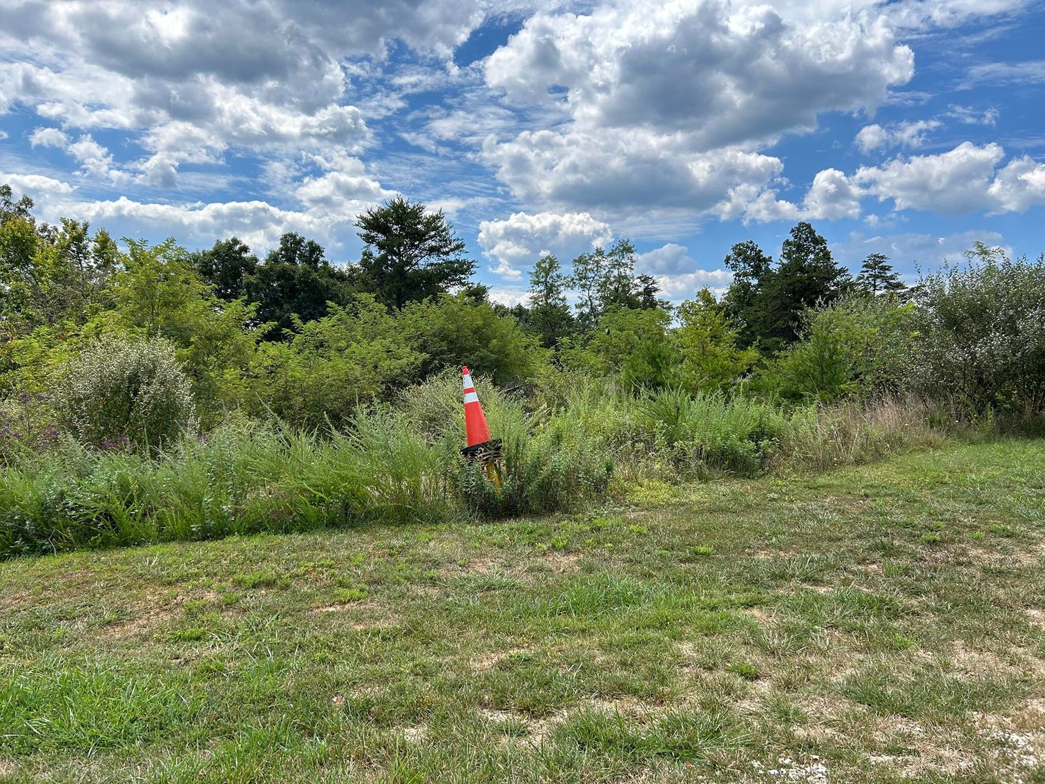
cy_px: 392
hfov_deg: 67.3
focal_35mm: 26
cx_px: 522
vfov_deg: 53.1
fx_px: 785
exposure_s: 1/3968
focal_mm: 5.7
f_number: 1.5
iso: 50
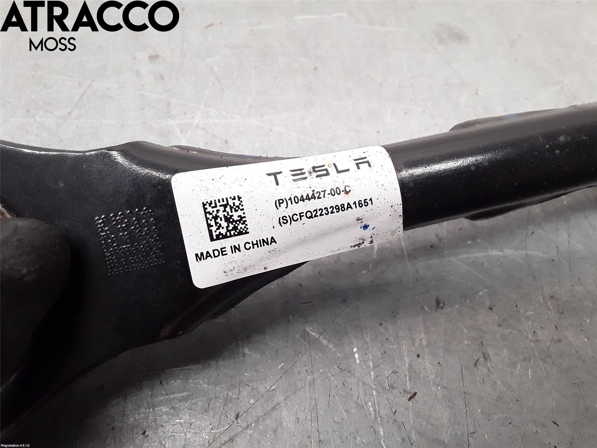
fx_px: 483
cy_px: 224
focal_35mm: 28
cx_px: 298
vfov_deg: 49.7
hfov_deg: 63.4
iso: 100
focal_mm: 2.91
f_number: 1.9
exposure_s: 1/100
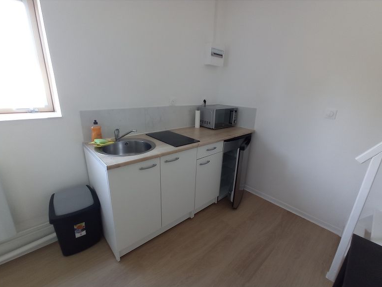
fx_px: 320
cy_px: 148
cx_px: 192
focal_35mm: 29
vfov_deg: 48.2
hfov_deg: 61.7
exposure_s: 1/33.3
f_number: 2.2
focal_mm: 1.65
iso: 366
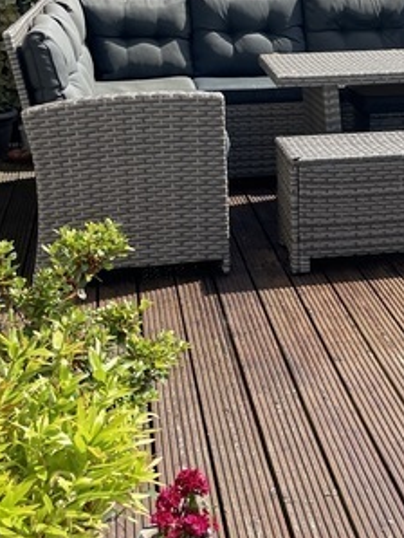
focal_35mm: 67
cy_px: 116
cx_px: 384
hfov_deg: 21.3
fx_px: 1041
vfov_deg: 28.4
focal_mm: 4.2
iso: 32
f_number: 1.6
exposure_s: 1/3300
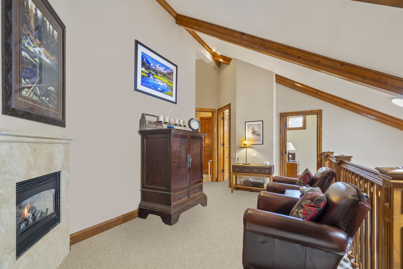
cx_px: 202
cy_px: 134
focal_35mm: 16
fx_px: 179
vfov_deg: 73.7
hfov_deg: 96.7
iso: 250
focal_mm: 16
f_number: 7.1
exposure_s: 10
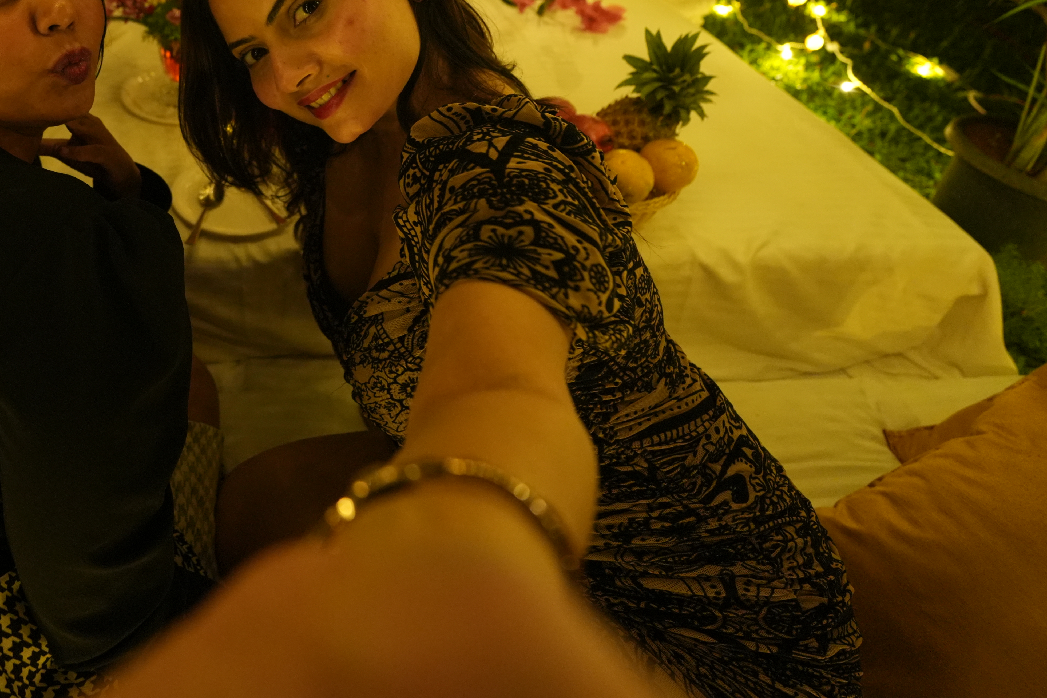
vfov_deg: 46.6
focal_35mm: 25
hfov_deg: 65.2
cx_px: 211
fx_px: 727
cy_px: 77
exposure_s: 1/80
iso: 3200
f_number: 2.8
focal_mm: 14
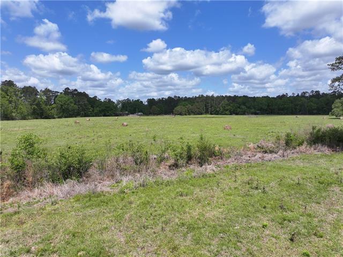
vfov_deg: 56.8
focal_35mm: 24
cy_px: 128
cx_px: 172
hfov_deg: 71.6
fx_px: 238
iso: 100
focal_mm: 12.29
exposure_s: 1/1600
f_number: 2.8
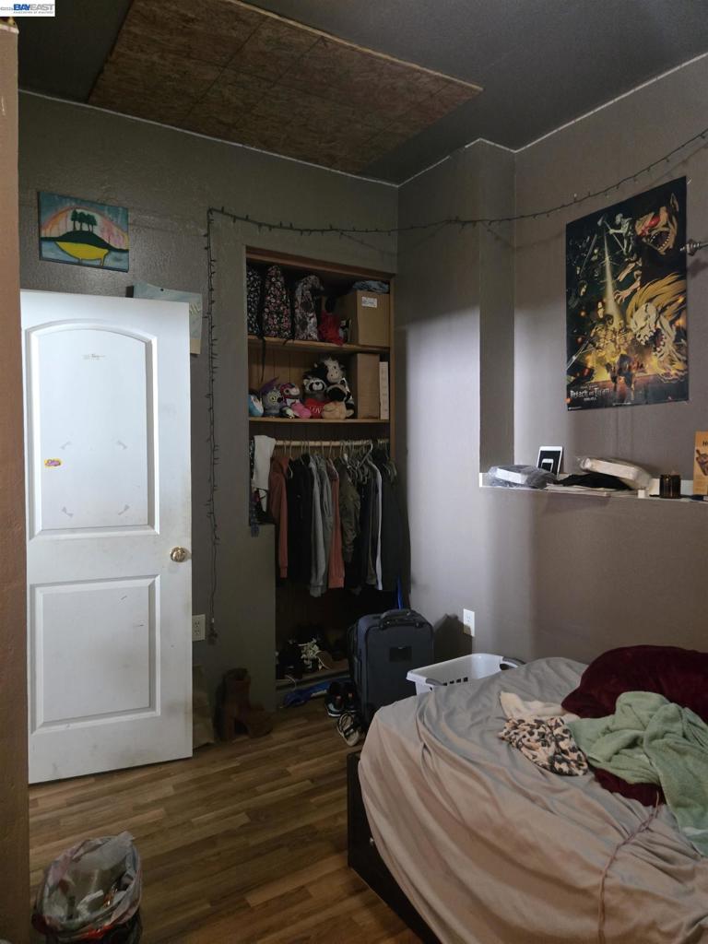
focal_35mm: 23
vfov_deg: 73.9
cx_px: 354
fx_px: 627
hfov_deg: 58.9
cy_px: 472
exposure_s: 1/60
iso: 1250
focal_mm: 5.4
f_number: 1.8
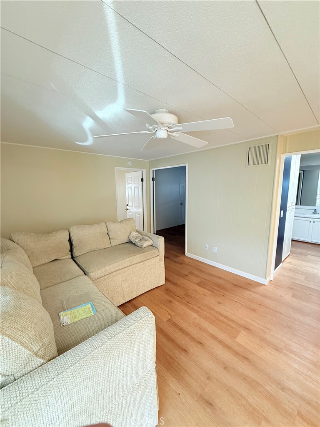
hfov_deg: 85.7
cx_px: 160
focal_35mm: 14
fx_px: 173
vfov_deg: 102.1
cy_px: 214
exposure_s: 1/120
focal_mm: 2.22
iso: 320
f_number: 2.2
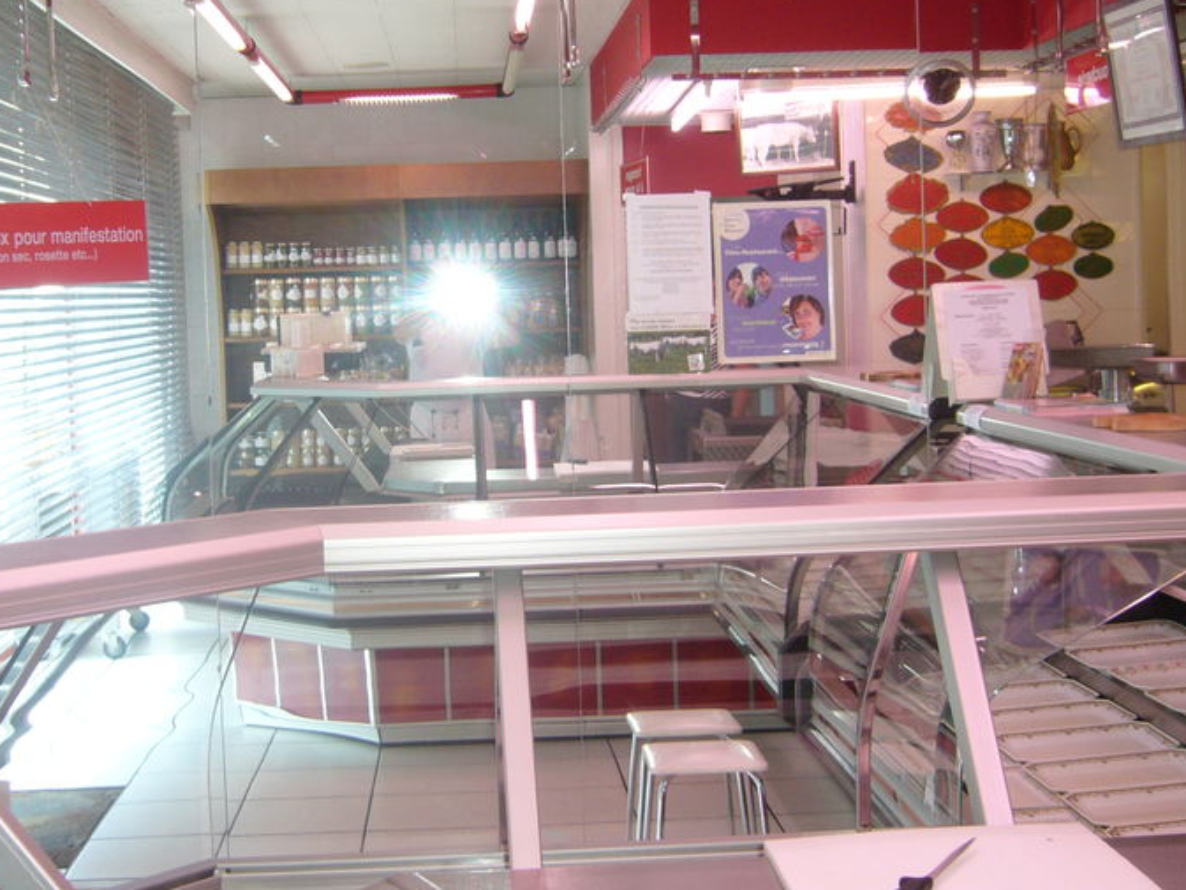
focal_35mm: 52
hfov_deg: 36.8
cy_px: 382
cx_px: 522
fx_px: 1782
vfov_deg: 28.0
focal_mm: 5.8
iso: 100
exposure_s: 1/20
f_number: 2.8
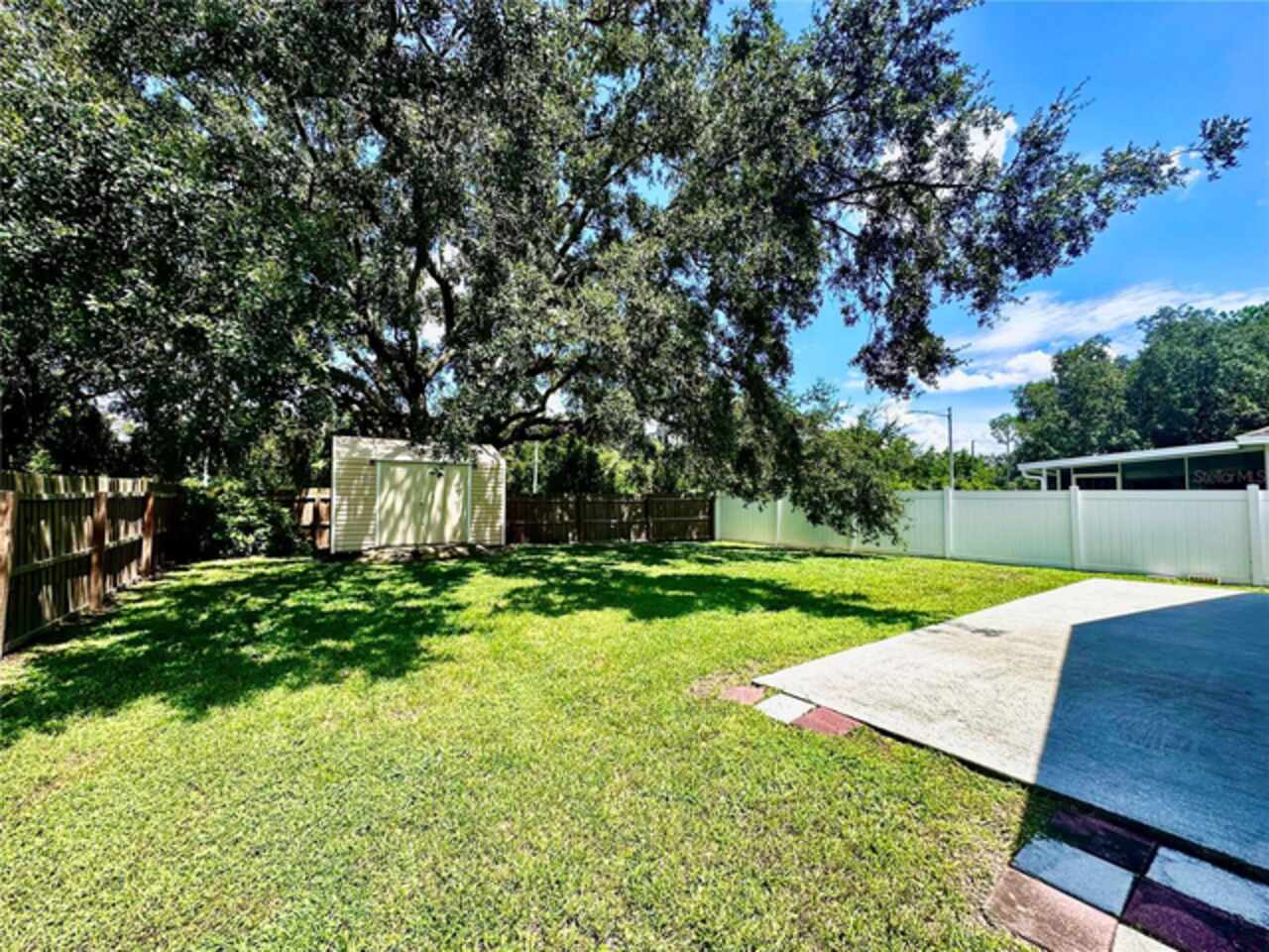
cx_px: 634
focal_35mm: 14
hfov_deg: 102.1
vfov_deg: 85.7
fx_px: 513
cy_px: 476
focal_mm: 2.22
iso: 40
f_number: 2.2
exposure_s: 1/888
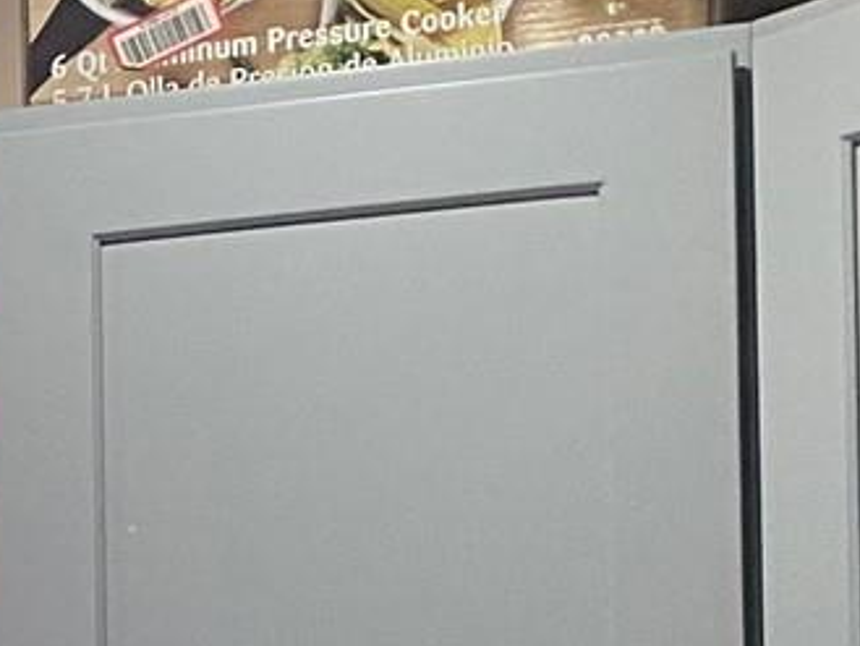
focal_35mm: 162
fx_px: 4026
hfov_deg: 10.7
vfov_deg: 9.0
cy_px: 858
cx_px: -1085
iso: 125
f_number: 1.8
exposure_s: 1/60
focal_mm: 4.25
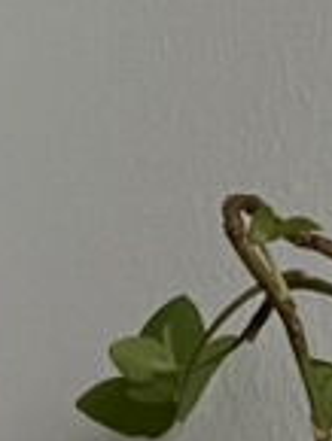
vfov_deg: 8.7
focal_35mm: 184
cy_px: 1350
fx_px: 2350
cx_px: -515
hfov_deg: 7.5
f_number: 1.8
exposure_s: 1/60
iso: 400
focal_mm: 4.25
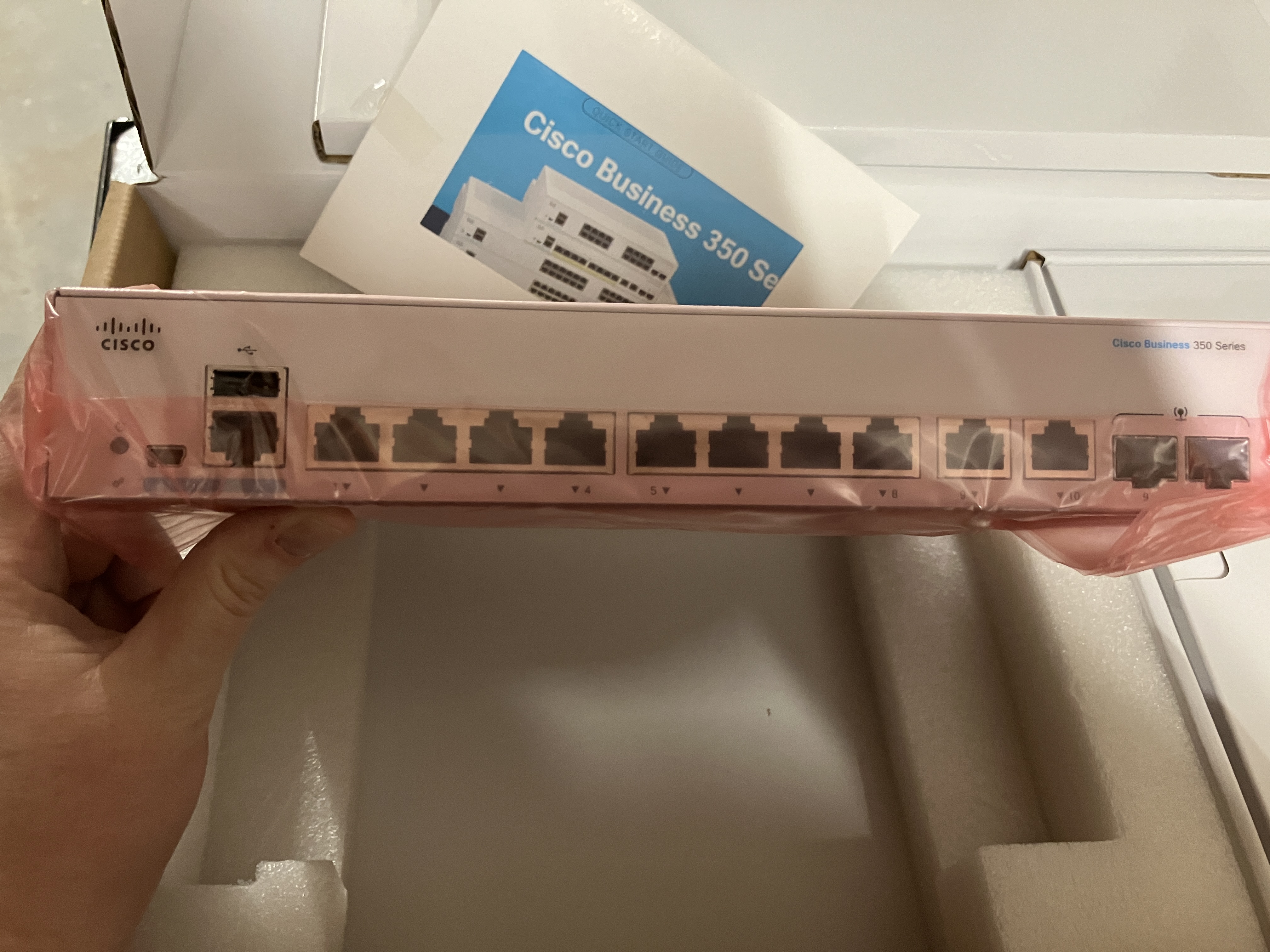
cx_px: 635
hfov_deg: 63.4
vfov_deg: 49.7
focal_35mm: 28
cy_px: 476
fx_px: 1027
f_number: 1.8
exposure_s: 1/50
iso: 320
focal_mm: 3.99
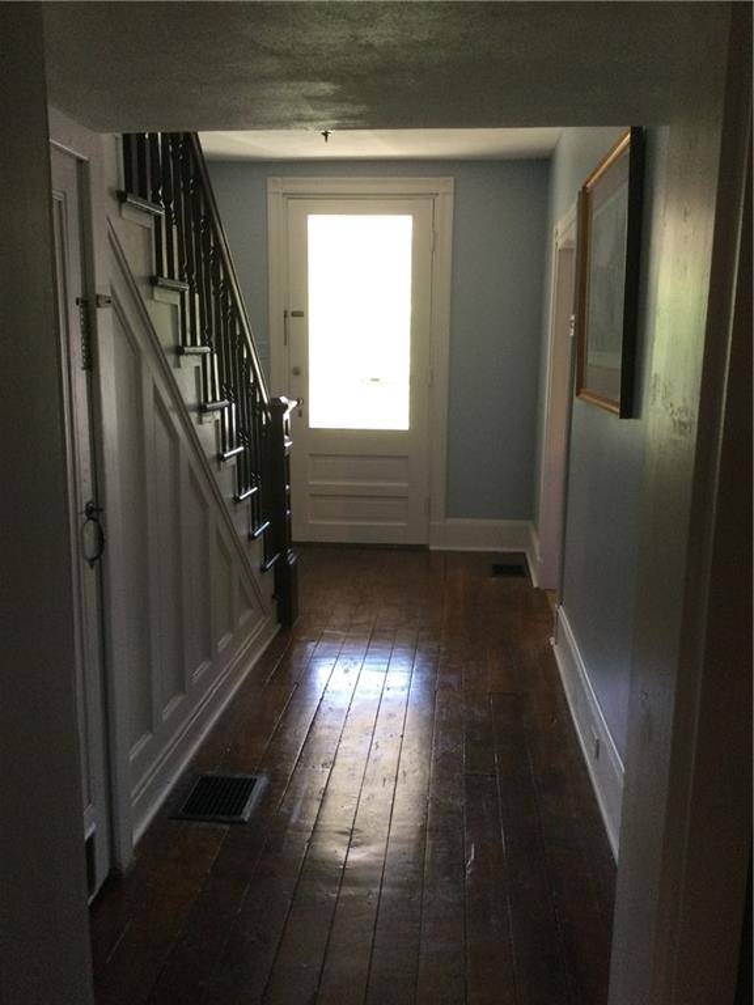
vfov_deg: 58.4
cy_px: 502
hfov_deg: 45.4
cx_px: 377
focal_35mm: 31
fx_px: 900
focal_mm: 3.3
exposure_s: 1/30
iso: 100
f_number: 2.4
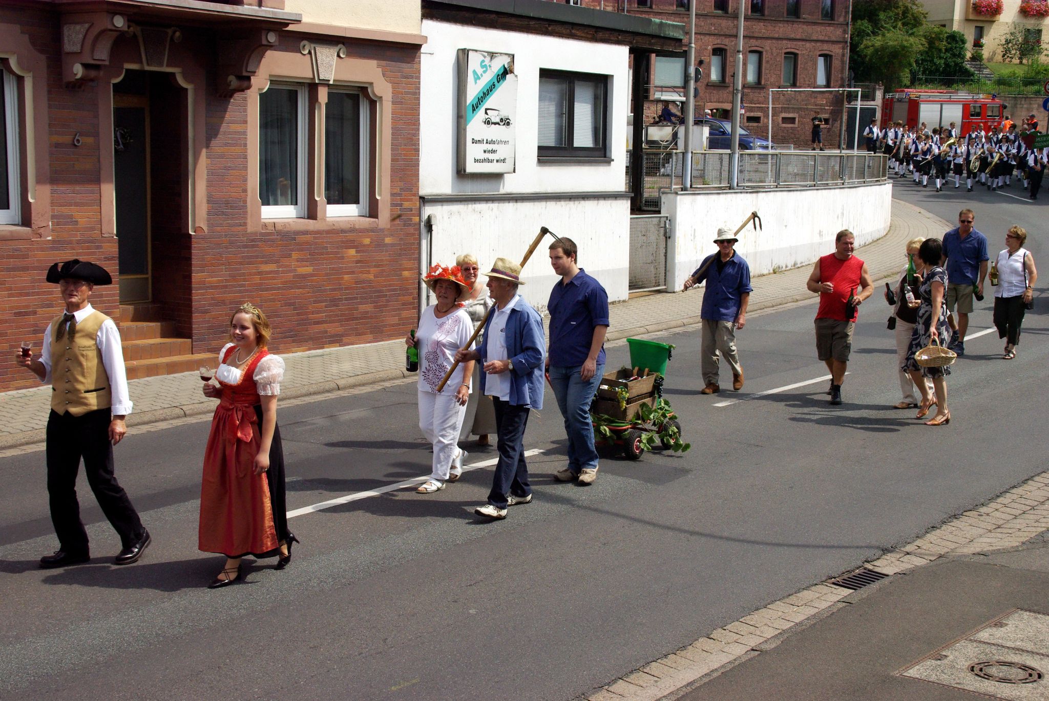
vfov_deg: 27.3
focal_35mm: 50
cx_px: 524
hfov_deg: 39.9
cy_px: 350
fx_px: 1444
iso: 400
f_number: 8
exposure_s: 1/1000
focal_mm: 33
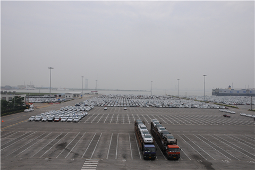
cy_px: 85
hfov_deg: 59.5
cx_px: 128
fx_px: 223
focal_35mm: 32
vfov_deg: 41.7
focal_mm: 21
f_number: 13
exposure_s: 1/640
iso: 400
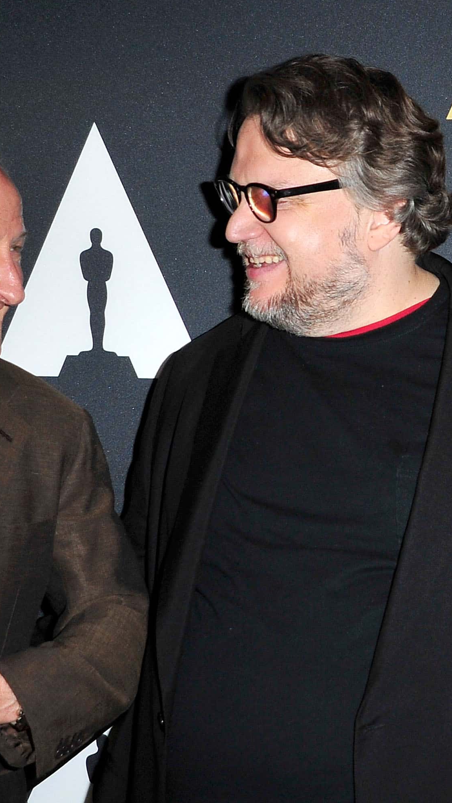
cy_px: 400
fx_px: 1278
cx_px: 129
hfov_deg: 19.9
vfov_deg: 34.9
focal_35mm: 60
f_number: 6.3
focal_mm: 38
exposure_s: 1/100
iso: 1000
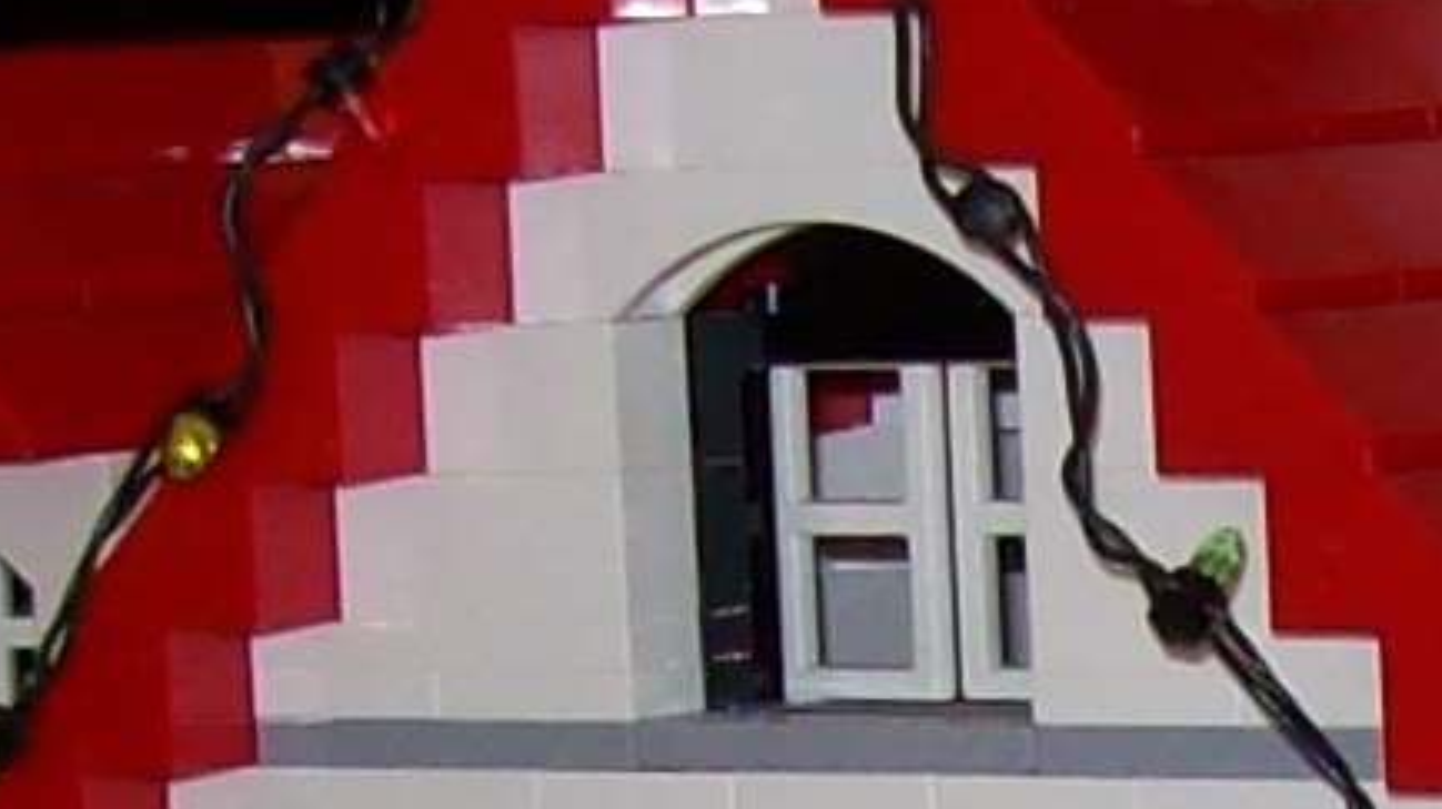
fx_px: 9859
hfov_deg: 8.3
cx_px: 1665
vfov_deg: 4.6
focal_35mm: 258
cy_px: 1515
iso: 80
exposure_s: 1/64
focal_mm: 6
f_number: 2.7
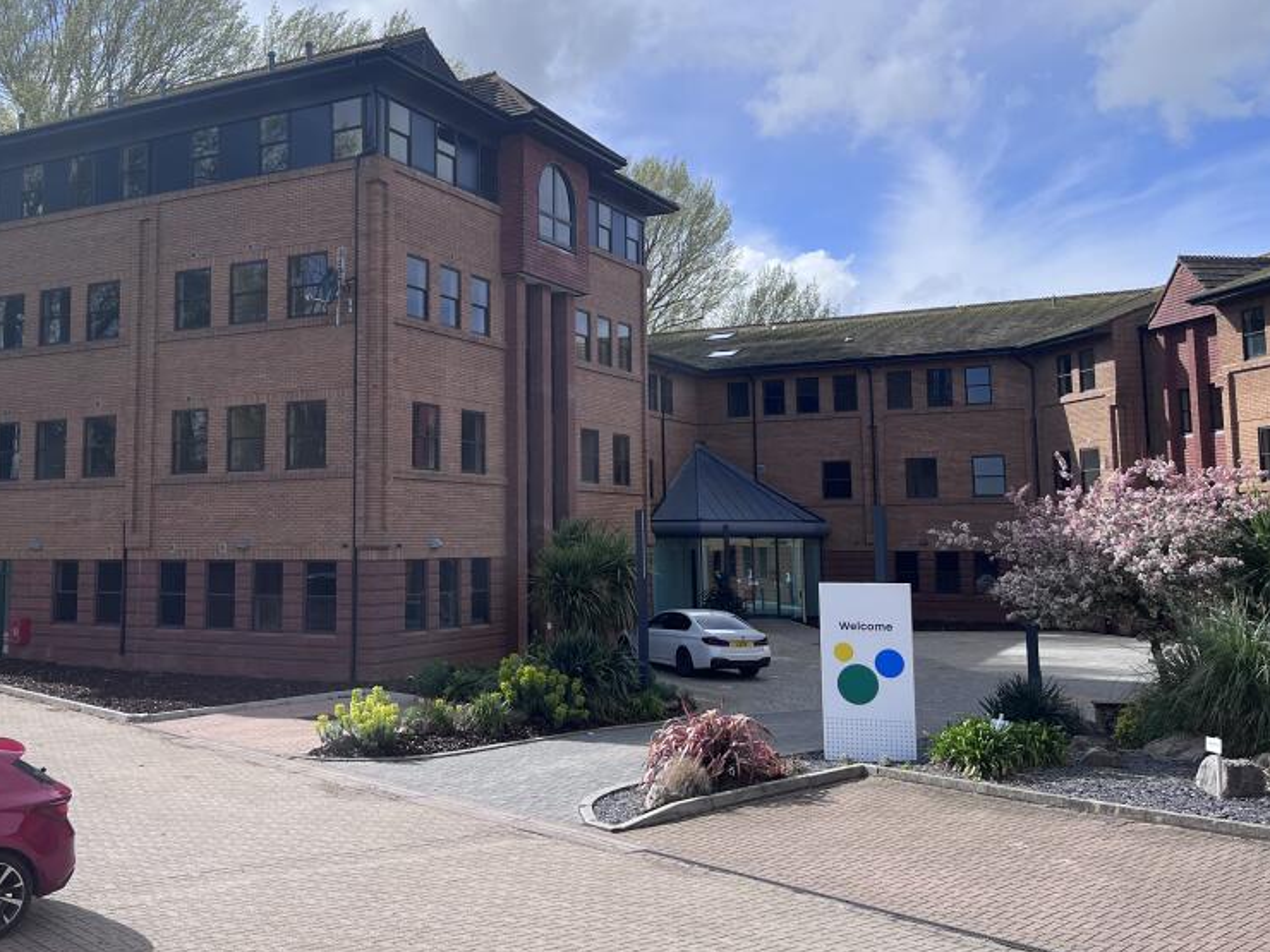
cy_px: 383
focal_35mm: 36
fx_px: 1321
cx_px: 462
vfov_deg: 39.5
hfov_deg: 50.7
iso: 50
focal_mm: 5.1
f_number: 1.6
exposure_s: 1/4651
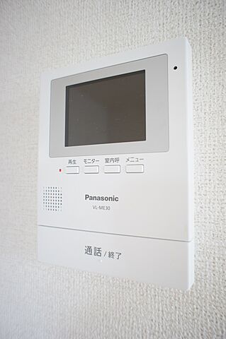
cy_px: 170
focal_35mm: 24
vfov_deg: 73.8
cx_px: 113
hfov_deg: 53.0
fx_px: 226
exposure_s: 1/30
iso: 250
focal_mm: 16
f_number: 2.8
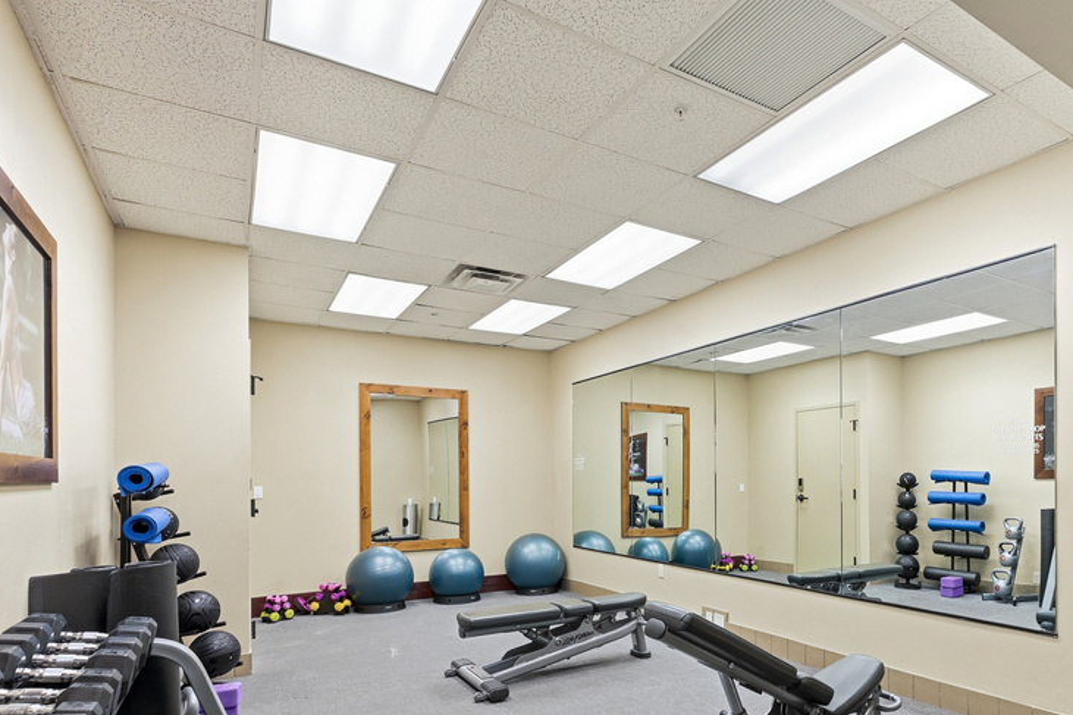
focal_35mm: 21
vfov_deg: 57.2
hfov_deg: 79.4
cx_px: 650
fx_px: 634
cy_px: 489
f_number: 5.6
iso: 500
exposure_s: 1/3200
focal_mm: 15.2
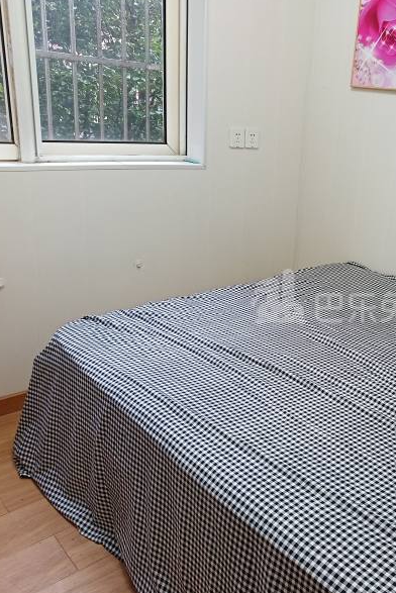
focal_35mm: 34
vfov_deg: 55.8
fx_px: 560
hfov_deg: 37.2
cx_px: 330
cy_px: 297
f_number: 1.75
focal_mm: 5.25
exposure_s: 1/25
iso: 758
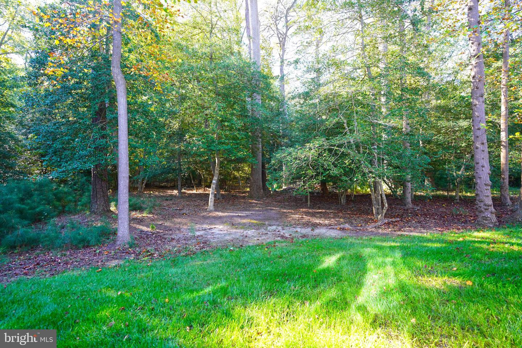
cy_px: 174
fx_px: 232
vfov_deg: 73.7
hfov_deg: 96.7
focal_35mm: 16
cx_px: 261
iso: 250
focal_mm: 16
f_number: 4
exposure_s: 1/60
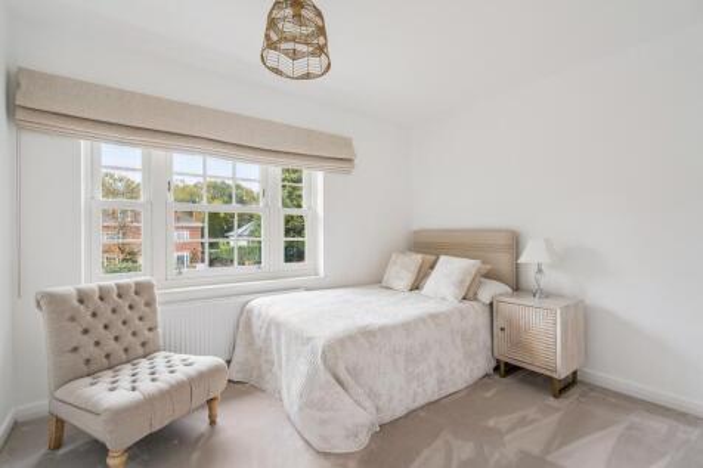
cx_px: 352
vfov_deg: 73.7
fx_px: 312
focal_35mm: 16
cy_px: 234
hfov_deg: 96.8
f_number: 5.6
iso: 320
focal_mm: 16
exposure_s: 1/2.5
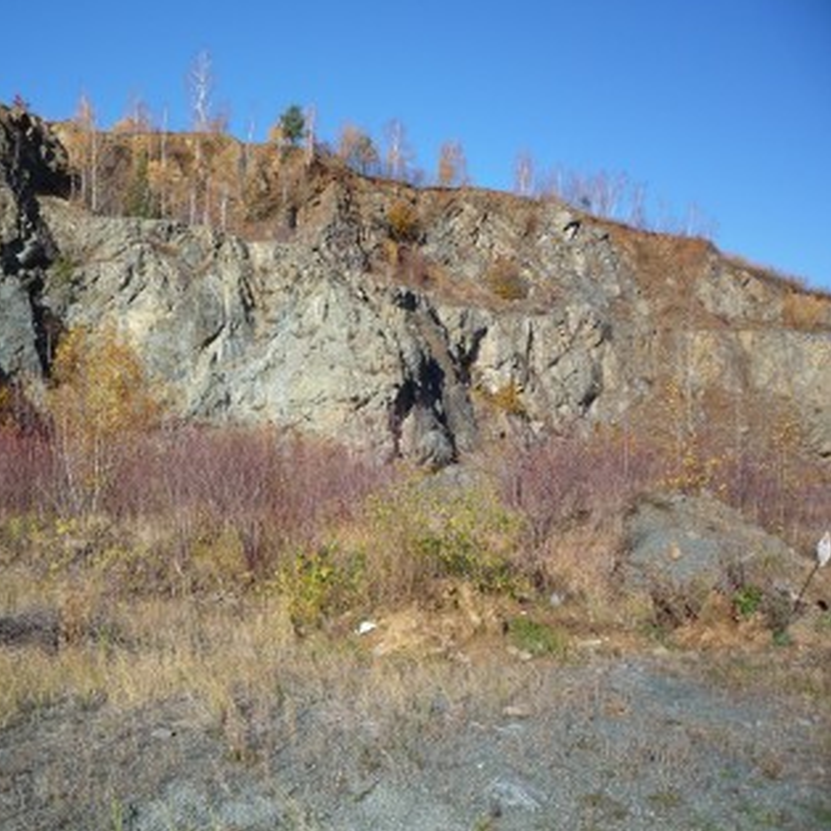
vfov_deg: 46.0
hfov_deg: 45.3
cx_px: 269
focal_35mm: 36
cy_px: 413
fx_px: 978
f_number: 4.5
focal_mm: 5.2
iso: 100
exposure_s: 1/500
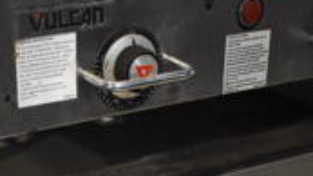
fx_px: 829
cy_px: 330
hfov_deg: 21.4
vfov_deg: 11.2
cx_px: 141
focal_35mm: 100
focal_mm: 18
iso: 5000
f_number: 3.5
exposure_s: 1/125
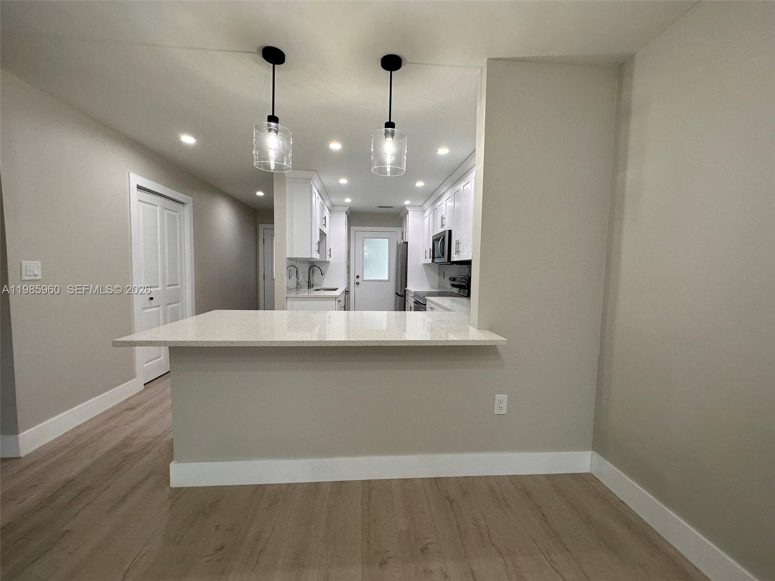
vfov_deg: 85.7
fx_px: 313
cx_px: 388
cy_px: 290
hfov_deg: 102.1
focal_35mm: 14
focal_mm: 2.22
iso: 160
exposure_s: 1/120
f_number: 2.2
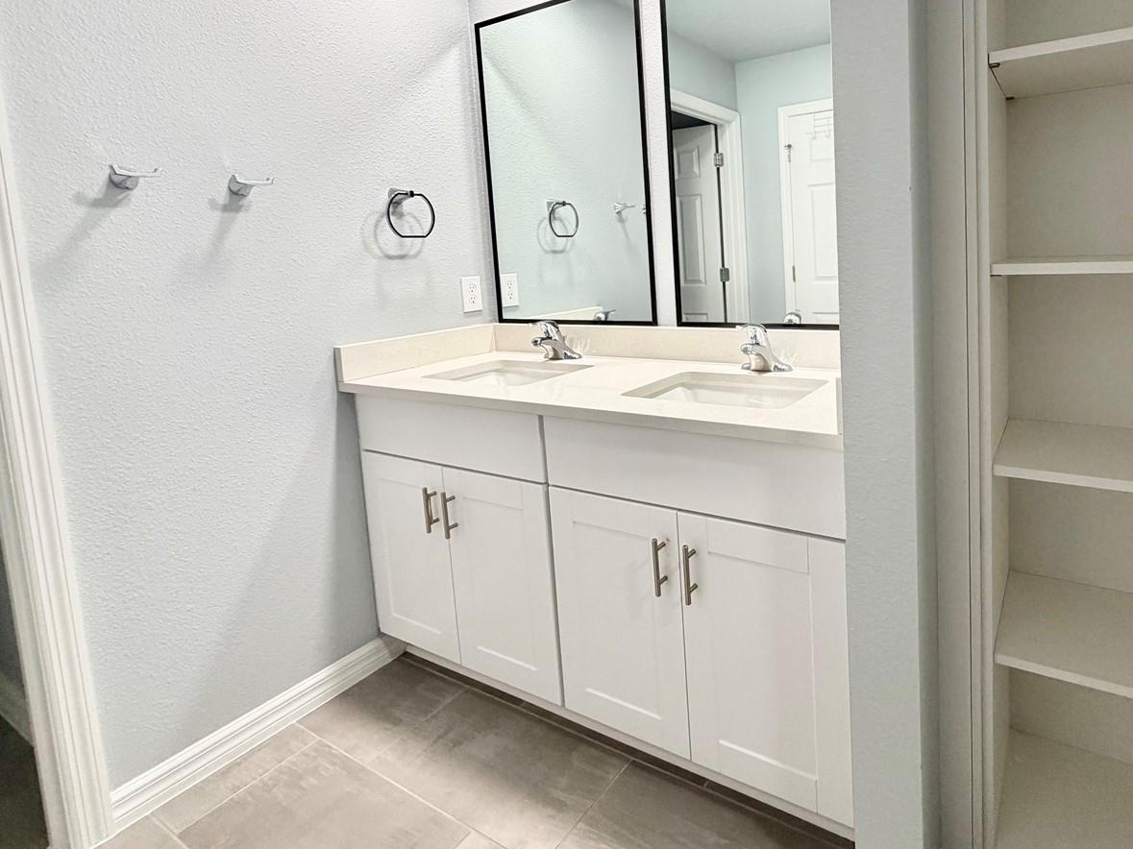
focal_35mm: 19
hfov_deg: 82.1
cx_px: 746
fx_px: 622
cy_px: 308
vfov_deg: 67.4
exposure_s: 1/60
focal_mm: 2.22
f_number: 2.2
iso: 160
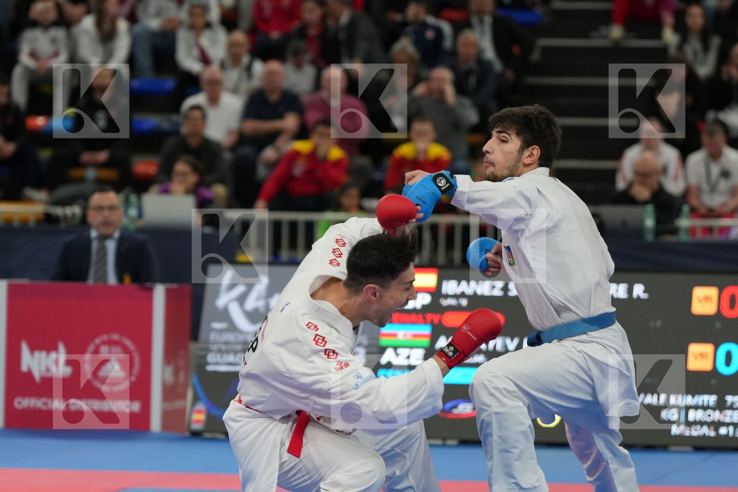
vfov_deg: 7.1
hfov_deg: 10.7
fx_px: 3956
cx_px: 369
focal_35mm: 193
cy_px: 246
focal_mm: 129
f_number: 2.8
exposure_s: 1/1000
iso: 1600
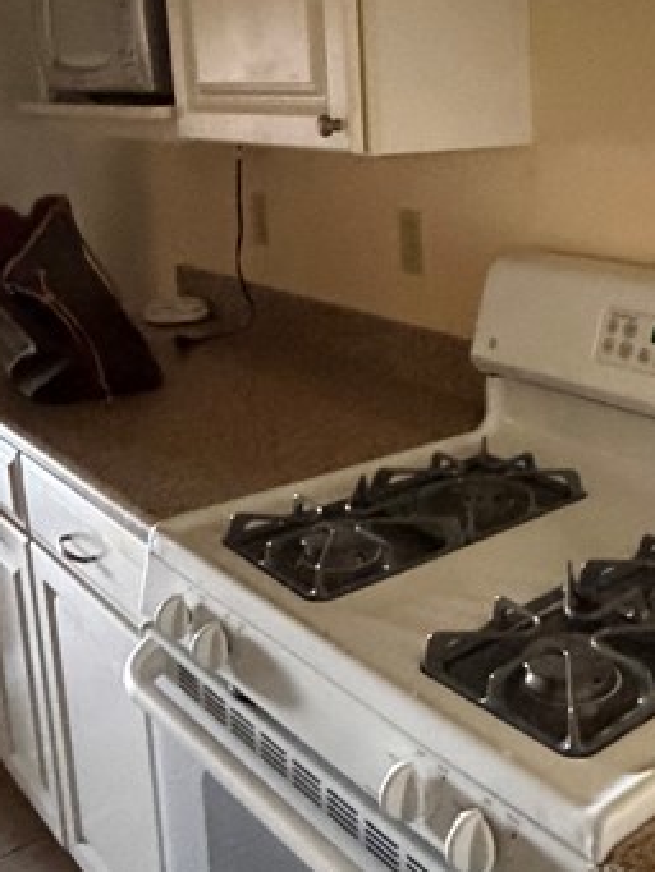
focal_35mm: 42
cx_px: 540
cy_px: 355
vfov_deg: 44.6
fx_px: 1059
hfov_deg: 33.2
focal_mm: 2.22
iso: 1600
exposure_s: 1/32
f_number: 2.2
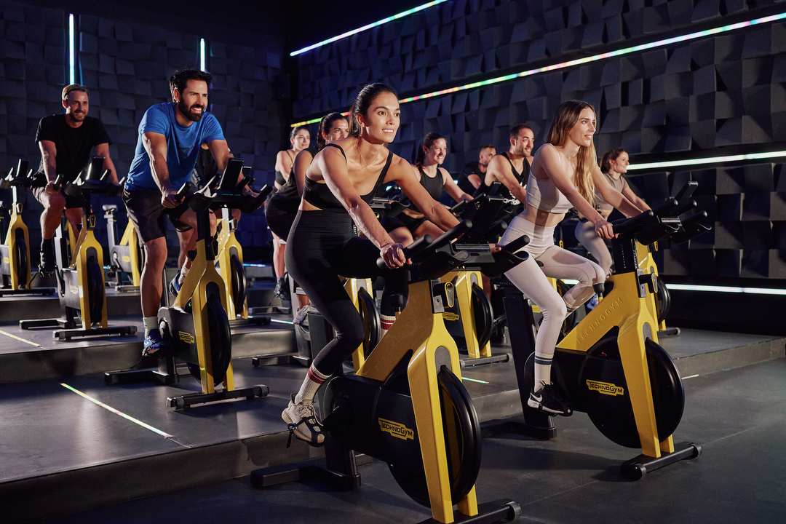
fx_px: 764
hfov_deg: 54.4
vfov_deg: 37.9
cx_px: 393
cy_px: 262
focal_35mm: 35
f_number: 3.5
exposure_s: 1/125
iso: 2000
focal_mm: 35
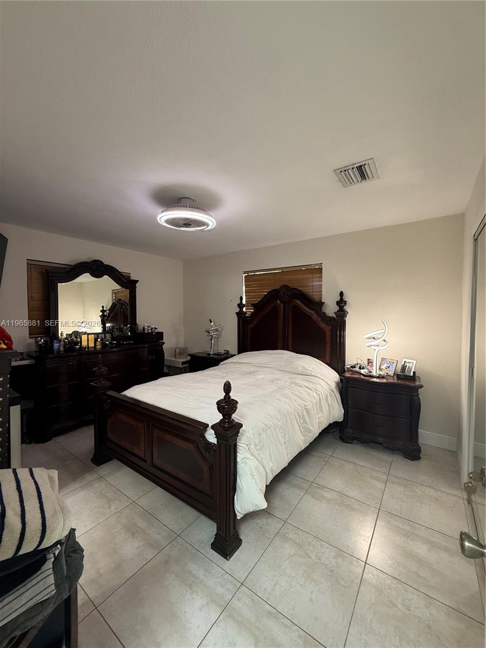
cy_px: 324
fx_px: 262
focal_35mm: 14
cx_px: 243
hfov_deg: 85.7
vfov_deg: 102.1
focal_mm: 2.22
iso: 200
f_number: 2.2
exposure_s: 1/60
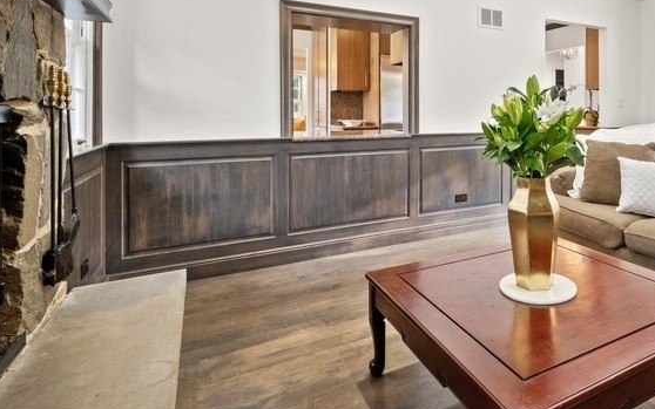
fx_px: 411
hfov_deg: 73.2
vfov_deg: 51.0
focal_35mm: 23
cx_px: 468
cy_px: 108
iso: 200
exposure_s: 1/2
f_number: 9.5
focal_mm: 14
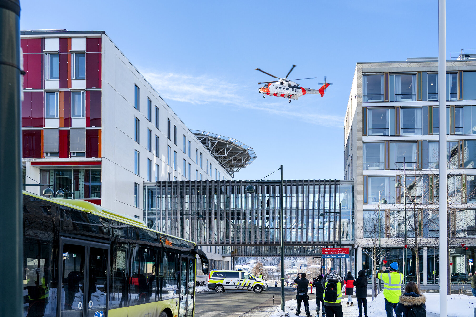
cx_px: 238
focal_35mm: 30
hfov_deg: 61.9
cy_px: 158
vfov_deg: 43.6
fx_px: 397
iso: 100
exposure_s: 1/320
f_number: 5
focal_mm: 30
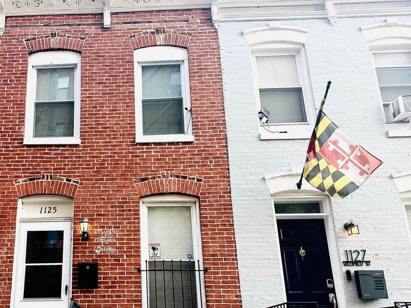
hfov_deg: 49.4
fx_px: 427
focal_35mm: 36
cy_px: 198
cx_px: 106
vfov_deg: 39.3
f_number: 1.78
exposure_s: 1/337
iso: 80
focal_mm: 6.86
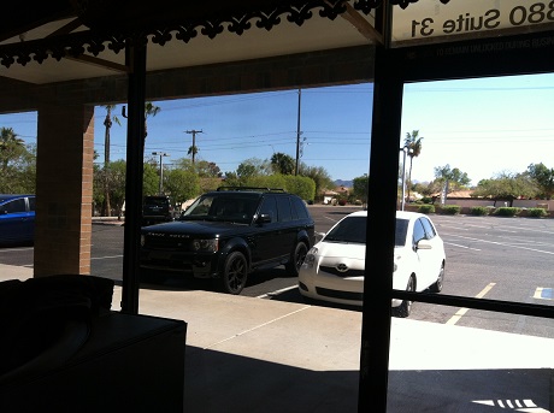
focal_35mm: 35
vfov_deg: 40.6
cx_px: 277
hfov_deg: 52.7
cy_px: 206
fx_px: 559
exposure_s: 1/455
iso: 80
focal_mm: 3.85
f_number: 2.8
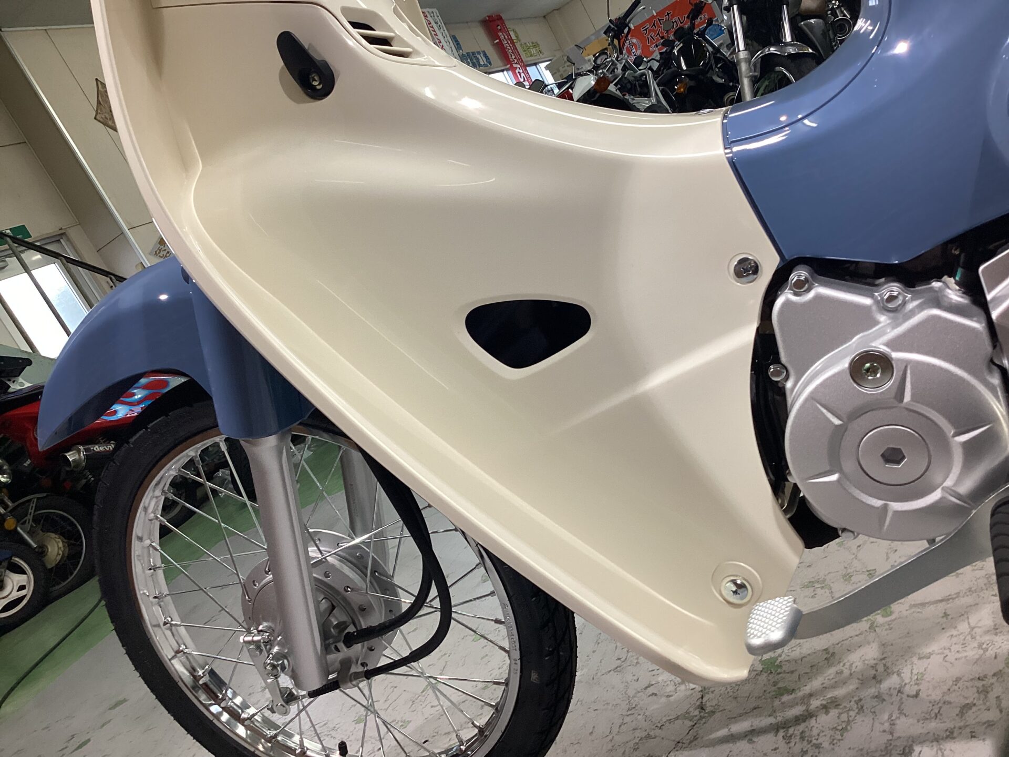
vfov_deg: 45.4
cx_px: 504
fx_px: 904
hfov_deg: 58.4
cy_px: 378
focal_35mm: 31
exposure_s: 1/60
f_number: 2.4
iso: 100
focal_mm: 3.3
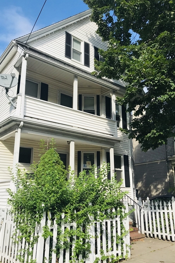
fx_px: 219
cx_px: 90
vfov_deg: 61.9
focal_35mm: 30
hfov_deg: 43.6
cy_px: 135
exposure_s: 1/1650
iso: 20
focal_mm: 3.99
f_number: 1.8
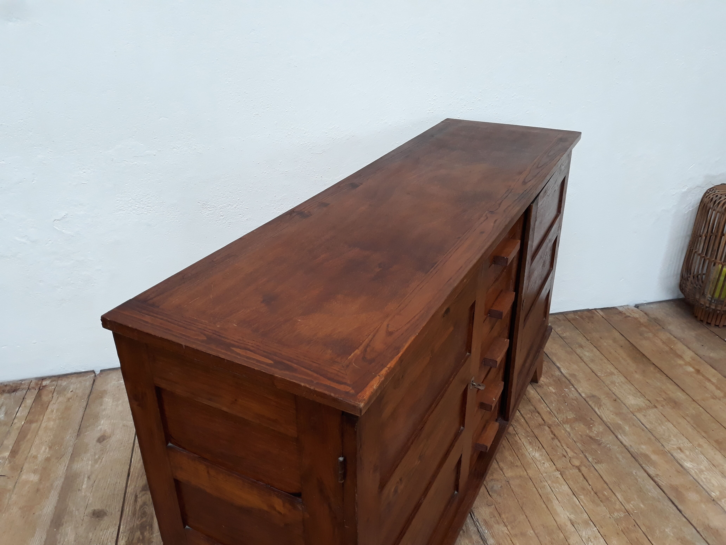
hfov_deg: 65.3
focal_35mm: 27
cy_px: 272
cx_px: 363
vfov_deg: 51.4
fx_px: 566
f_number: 1.7
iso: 100
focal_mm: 3.71
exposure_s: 1/50
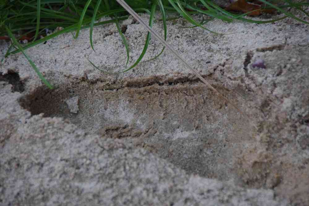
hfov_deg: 6.9
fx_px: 2575
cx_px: 154
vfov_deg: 4.6
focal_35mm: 300
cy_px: 103
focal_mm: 200
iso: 3200
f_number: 6.2
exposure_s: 1/125
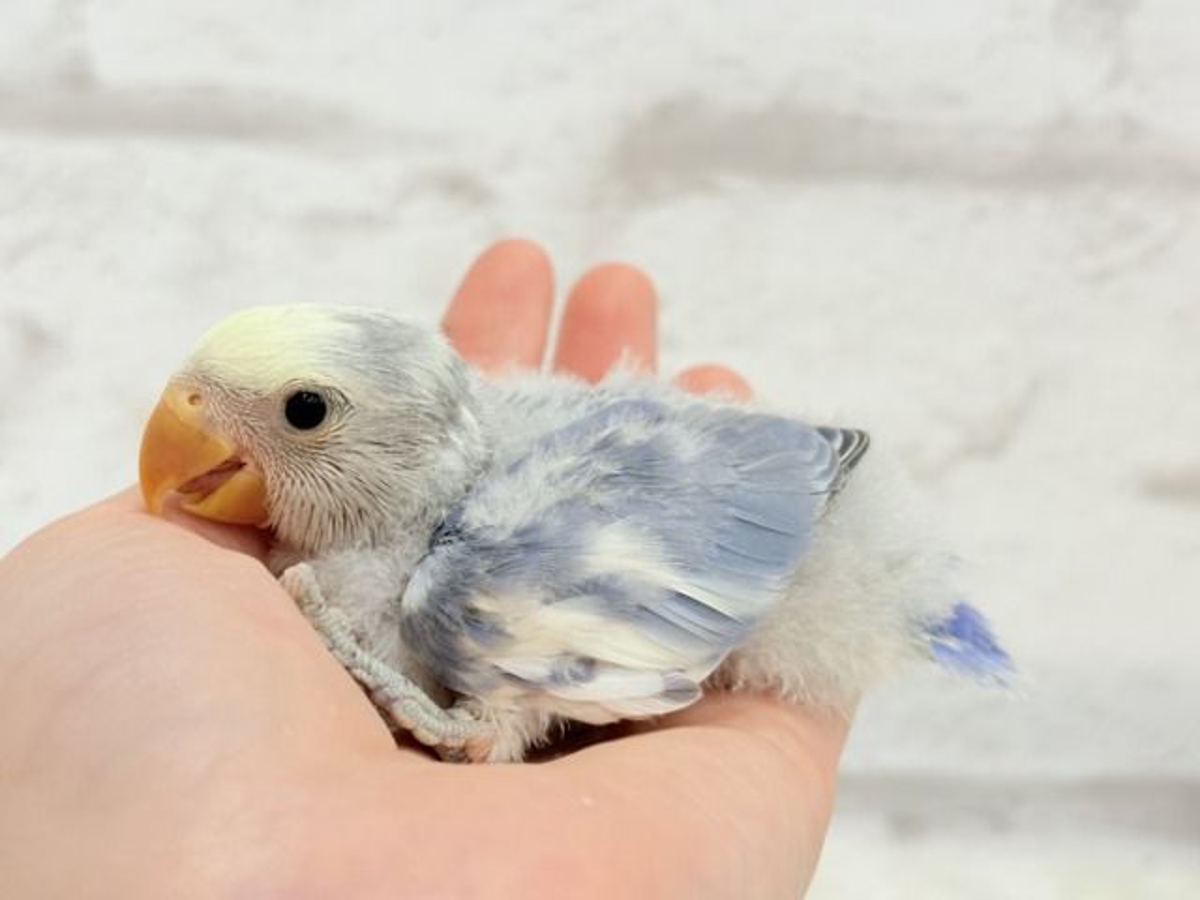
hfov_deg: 36.8
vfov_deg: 28.0
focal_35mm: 52
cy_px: 450
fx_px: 1803
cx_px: 600
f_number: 1.6
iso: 32
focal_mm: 5.96
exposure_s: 1/50
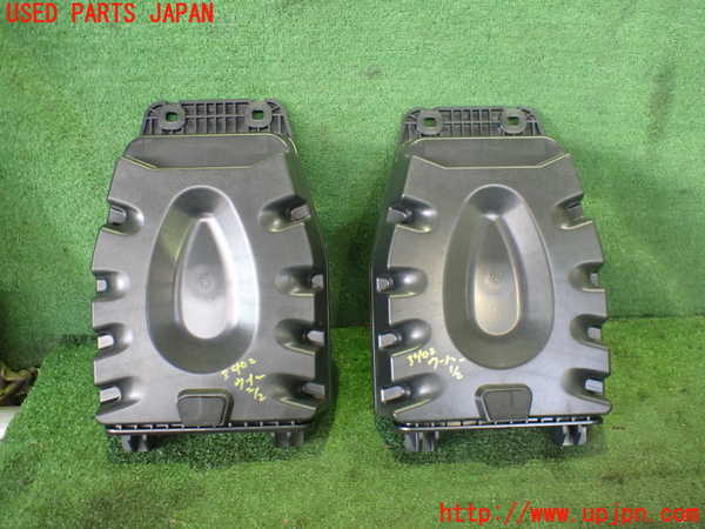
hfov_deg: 60.0
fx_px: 611
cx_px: 352
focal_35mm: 30
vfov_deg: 46.8
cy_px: 264
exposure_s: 1/40
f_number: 2.3
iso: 800
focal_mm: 5.4
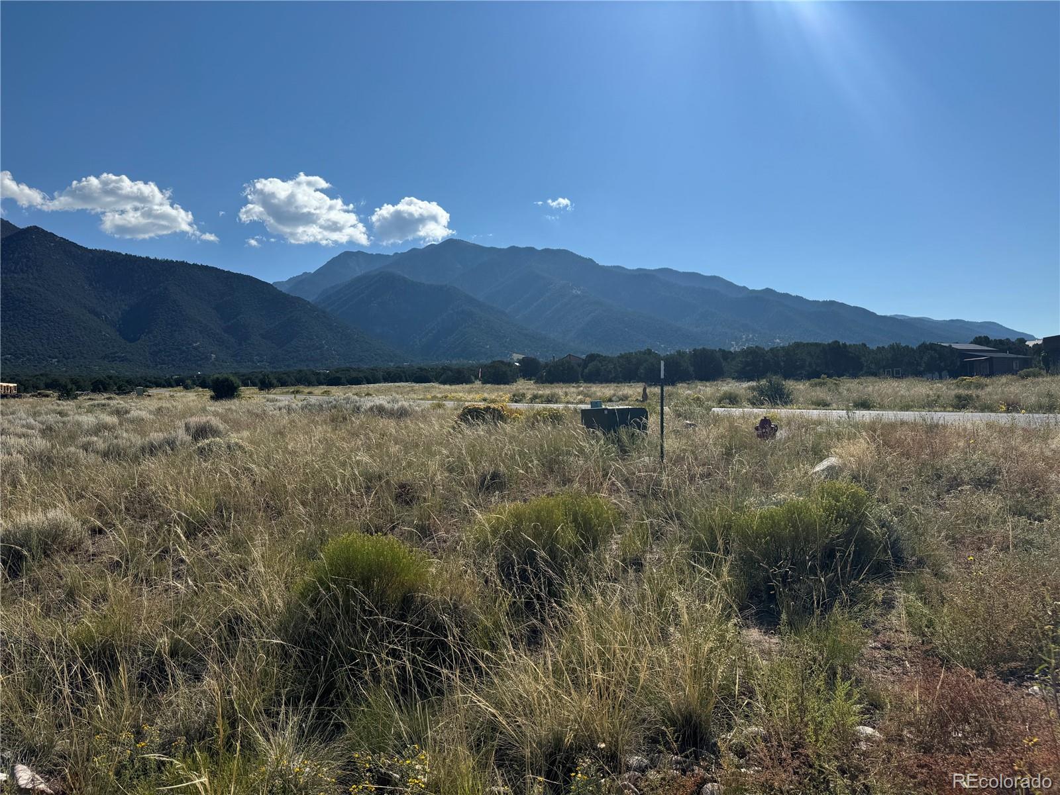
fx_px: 735
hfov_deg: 71.6
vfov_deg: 56.8
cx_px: 530
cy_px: 398
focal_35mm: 24
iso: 80
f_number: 1.78
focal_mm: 6.76
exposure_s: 1/9009
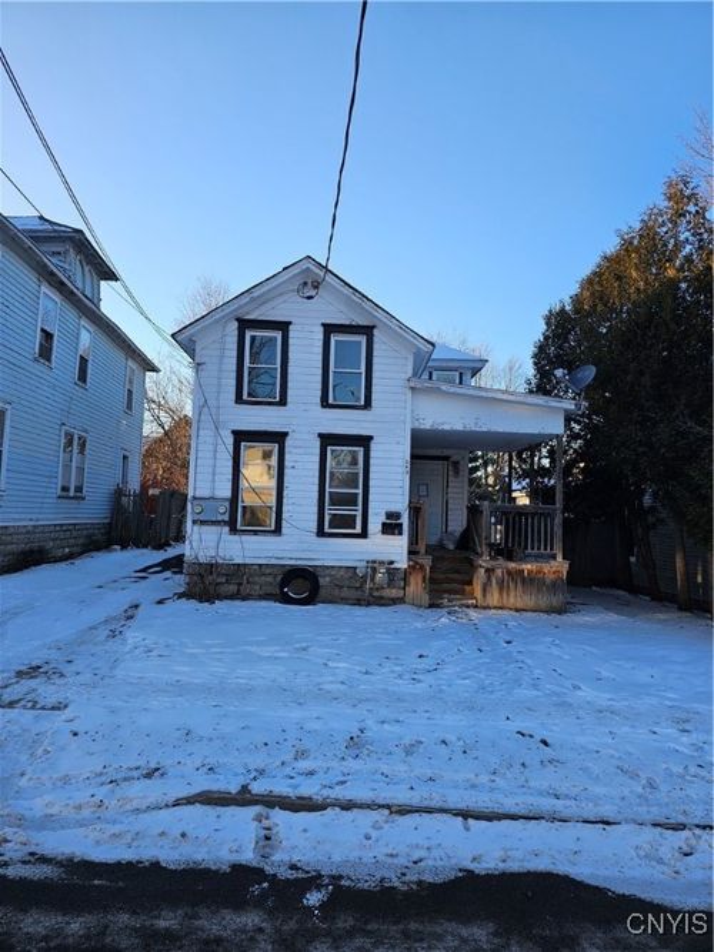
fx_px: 633
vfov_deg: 73.9
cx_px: 357
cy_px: 476
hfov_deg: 58.9
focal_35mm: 23
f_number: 1.7
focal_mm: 6.3
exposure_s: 1/187
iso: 10
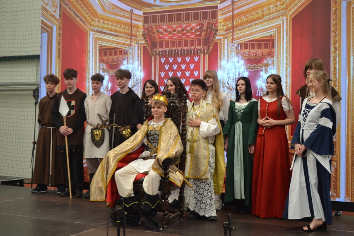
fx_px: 516
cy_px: 118
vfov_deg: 25.8
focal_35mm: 52
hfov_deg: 37.9
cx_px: 177
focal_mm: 35
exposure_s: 1/60
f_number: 5
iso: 640
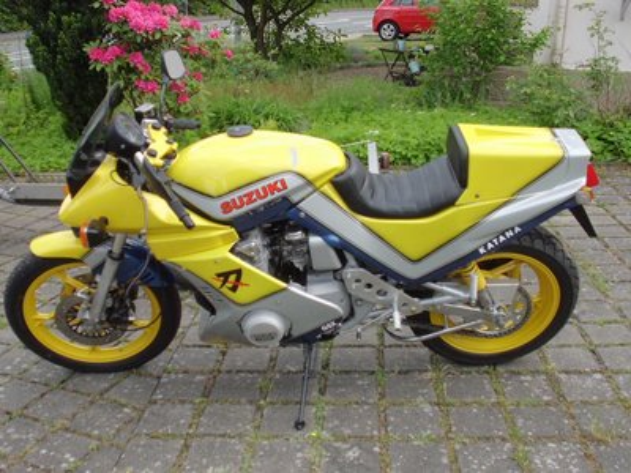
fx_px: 693
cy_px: 236
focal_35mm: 38
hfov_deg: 49.0
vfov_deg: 37.7
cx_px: 316
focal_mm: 6.9
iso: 100
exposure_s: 1/250
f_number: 3.9
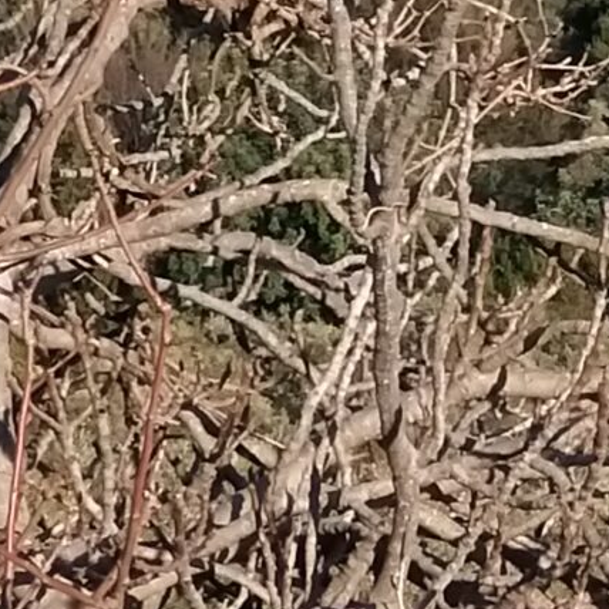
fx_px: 5474
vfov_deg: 6.4
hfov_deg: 6.0
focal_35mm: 275
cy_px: 195
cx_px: 1746
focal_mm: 5.54
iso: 40
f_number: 2.4
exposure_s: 1/488
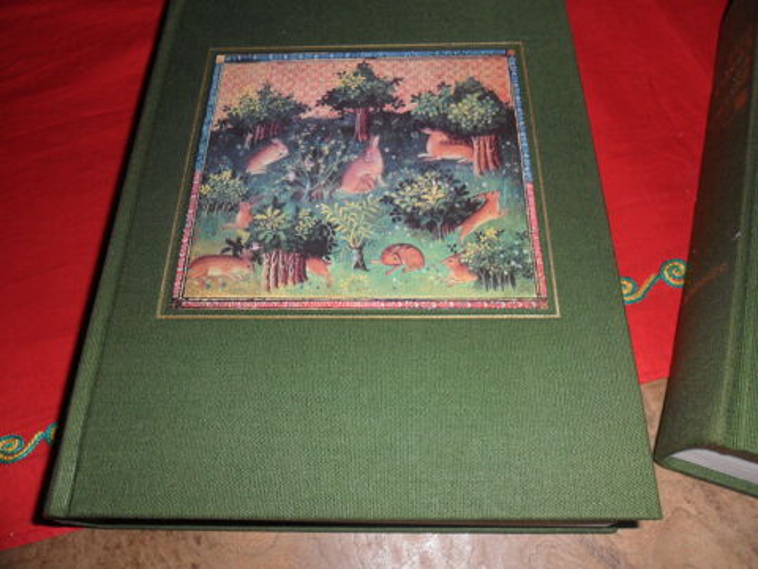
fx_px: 591
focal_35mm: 27
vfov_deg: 51.4
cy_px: 284
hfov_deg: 65.3
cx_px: 379
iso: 100
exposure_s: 1/45
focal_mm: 4.9
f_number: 8.9
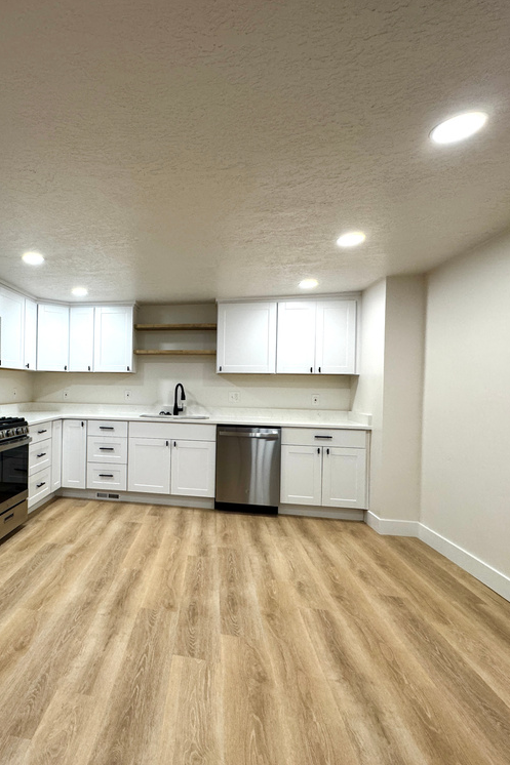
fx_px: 425
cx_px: 114
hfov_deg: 58.0
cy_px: 388
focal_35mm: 20
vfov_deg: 84.0
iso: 160
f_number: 2.2
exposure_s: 1/120
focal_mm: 2.22
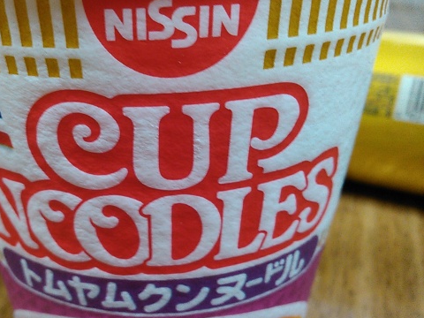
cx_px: 155
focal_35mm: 40
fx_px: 490
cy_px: 184
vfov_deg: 35.9
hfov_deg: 46.3
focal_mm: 4
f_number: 2.4
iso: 640
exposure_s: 1/15.1
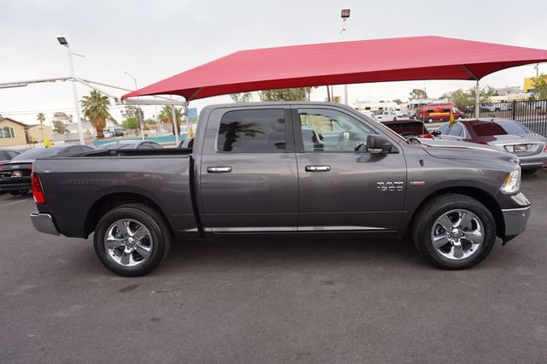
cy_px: 182
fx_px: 364
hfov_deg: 73.8
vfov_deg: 53.1
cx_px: 274
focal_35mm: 24
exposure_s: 1/60
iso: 100
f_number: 4.5
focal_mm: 16
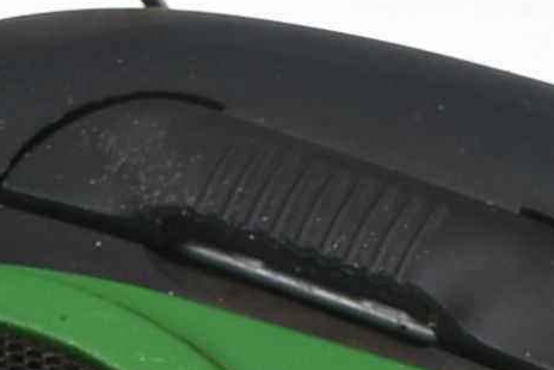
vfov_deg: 5.1
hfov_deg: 7.9
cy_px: 929
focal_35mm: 261
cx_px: 159
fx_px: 4022
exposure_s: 1/160
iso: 200
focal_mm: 27
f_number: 7.1
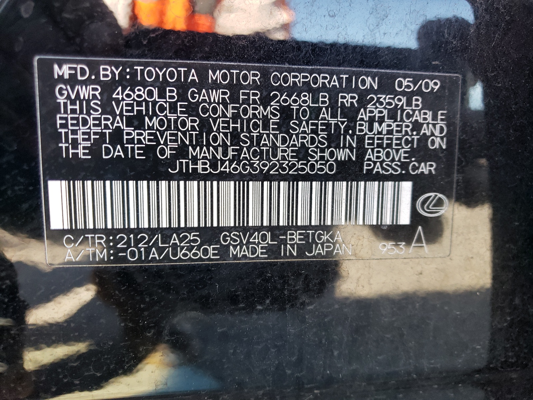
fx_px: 400
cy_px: 200
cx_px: 266
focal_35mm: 26
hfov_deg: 67.3
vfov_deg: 53.1
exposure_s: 1/120
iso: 88
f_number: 1.5
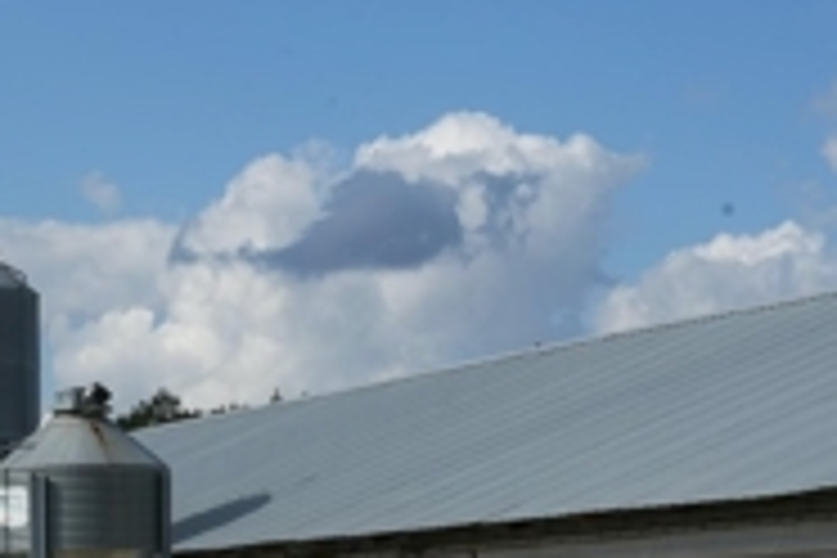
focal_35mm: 157
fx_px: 3650
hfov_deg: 12.9
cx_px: 14
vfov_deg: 8.7
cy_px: 630
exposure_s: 1/400
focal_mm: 65
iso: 320
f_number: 14
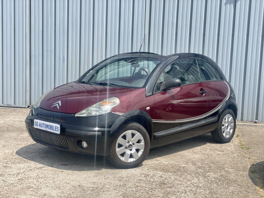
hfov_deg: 36.8
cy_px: 99
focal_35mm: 52
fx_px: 397
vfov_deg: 28.0
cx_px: 132
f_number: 2
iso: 32
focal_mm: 6
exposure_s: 1/1996
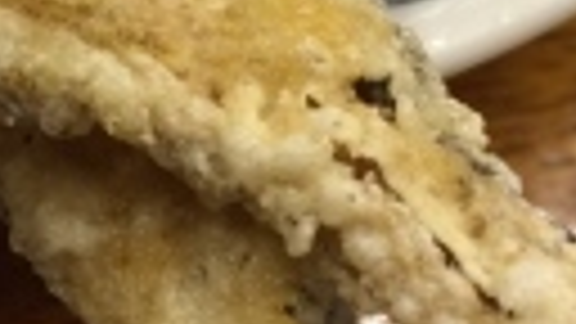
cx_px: -47
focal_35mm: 123
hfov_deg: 16.9
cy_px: -45
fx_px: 1879
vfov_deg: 9.7
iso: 100
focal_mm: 4.15
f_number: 2.2
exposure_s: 1/33
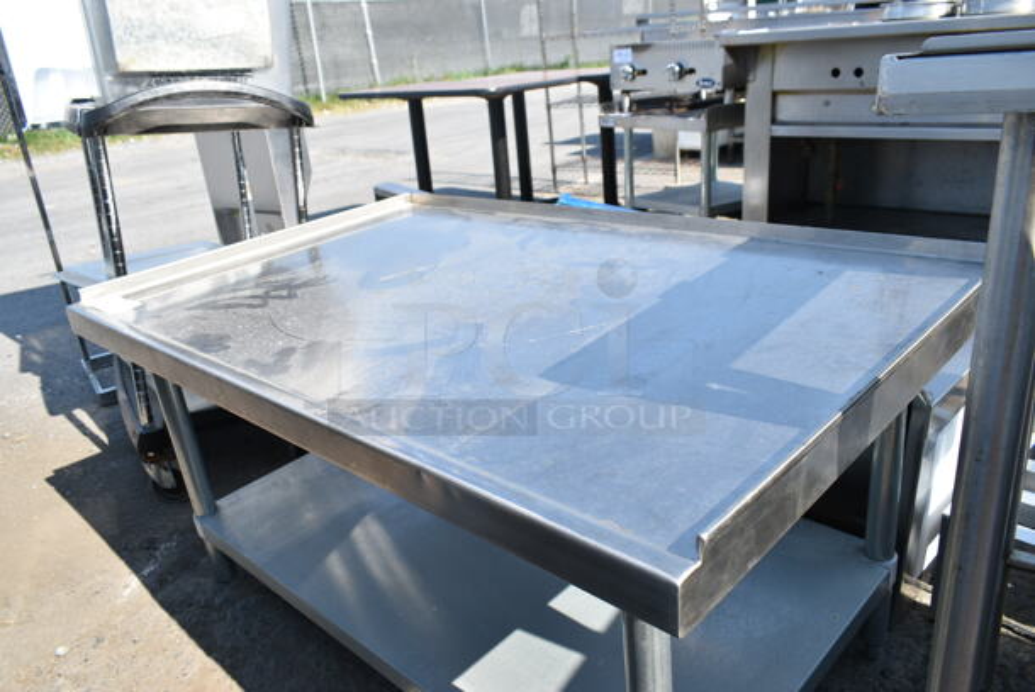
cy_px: 346
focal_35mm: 27
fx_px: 777
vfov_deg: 48.0
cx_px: 518
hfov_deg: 67.3
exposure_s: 1/160
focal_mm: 18
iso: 100
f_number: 6.3
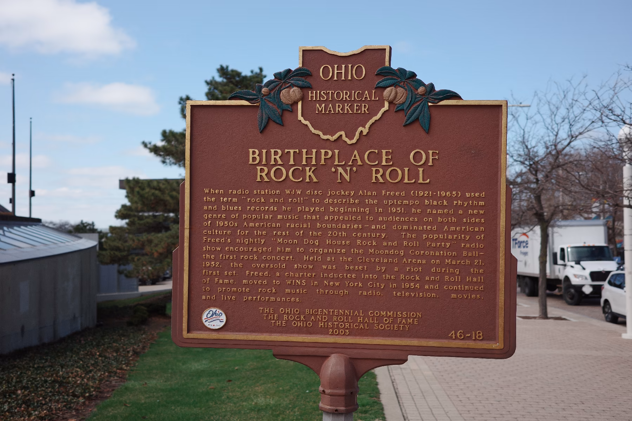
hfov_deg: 48.5
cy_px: 210
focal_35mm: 40
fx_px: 702
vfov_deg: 33.4
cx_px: 316
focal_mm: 26
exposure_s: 1/2500
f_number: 2.8
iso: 200
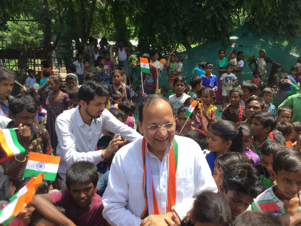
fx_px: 270
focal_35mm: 31
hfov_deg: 58.4
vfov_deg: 45.4
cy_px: 113
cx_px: 150
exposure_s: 1/562
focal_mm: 3.3
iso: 25
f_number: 2.4
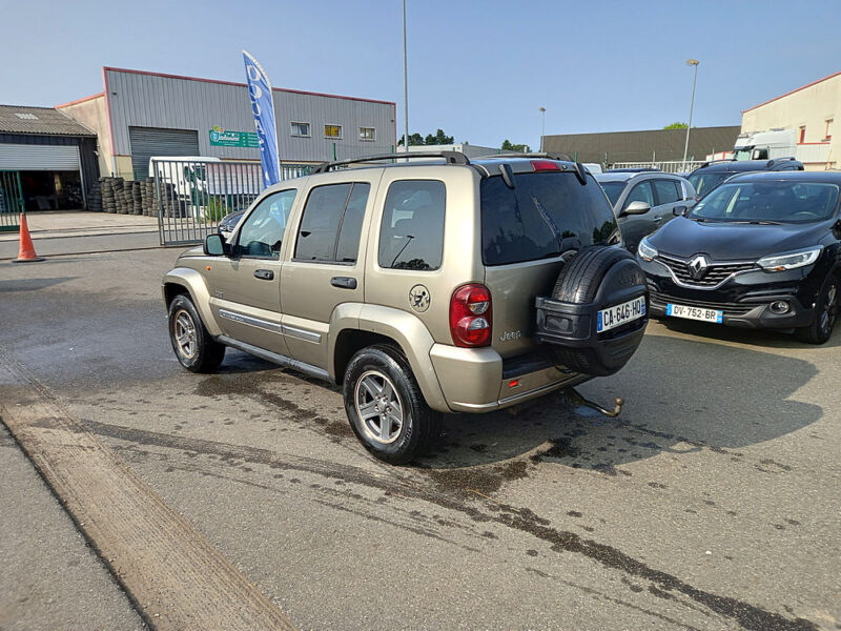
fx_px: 607
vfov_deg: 54.9
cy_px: 316
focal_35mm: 25
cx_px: 420
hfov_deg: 69.4
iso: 25
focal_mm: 4.6
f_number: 2
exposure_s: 1/384
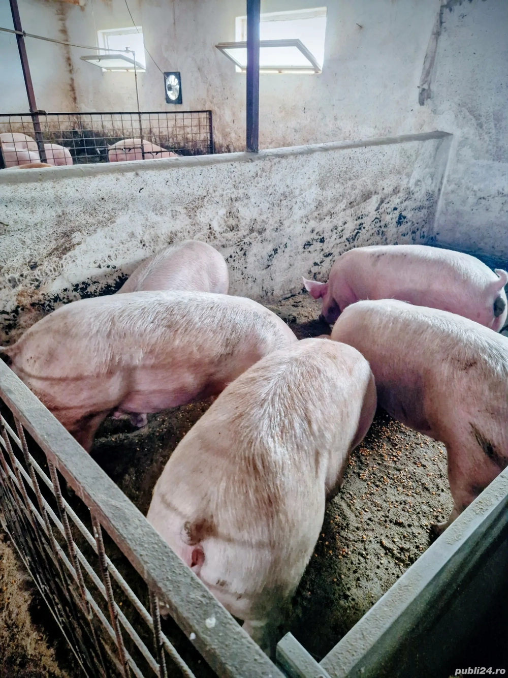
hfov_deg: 58.9
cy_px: 339
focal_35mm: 23
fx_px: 450
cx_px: 254
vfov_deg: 73.9
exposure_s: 1/100
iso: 800
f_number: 1.8
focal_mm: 5.4
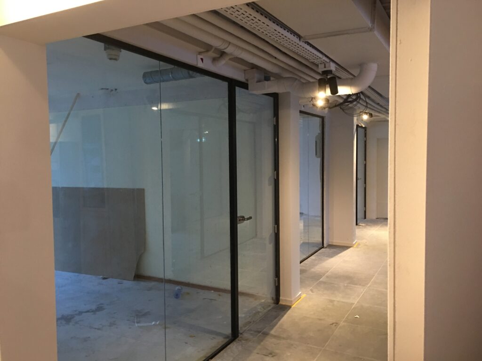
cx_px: 241
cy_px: 180
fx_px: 404
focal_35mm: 29
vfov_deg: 48.2
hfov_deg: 61.7
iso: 80
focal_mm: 4.15
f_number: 2.2
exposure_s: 1/10
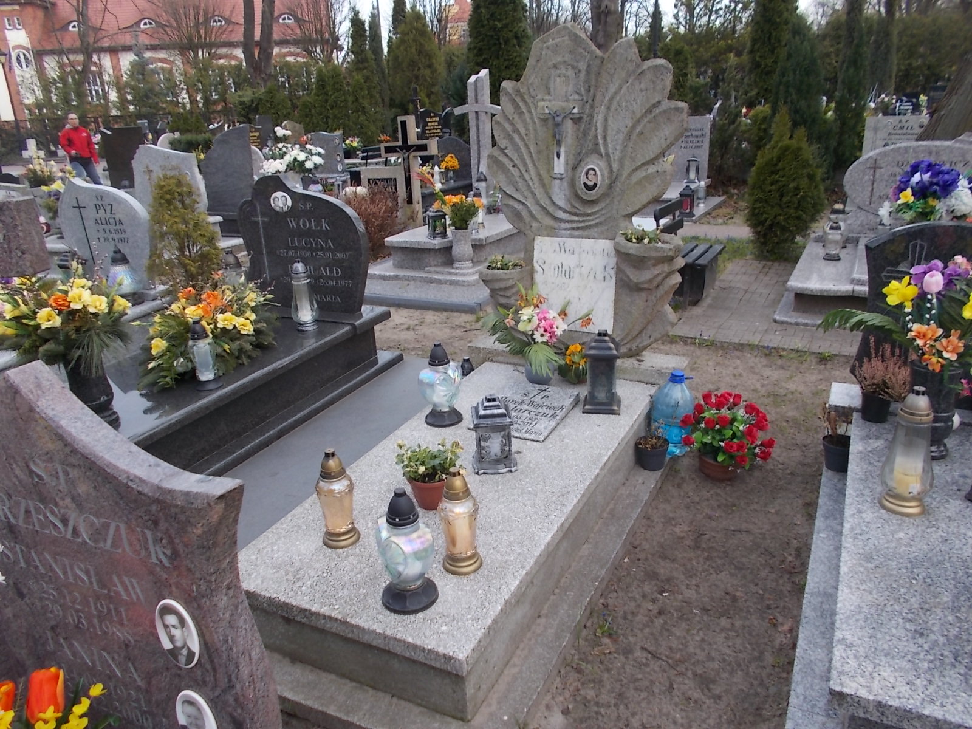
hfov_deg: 67.3
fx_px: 730
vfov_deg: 53.1
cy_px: 364
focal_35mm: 26
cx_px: 486
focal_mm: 4.6
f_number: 3.2
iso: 80
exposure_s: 1/125
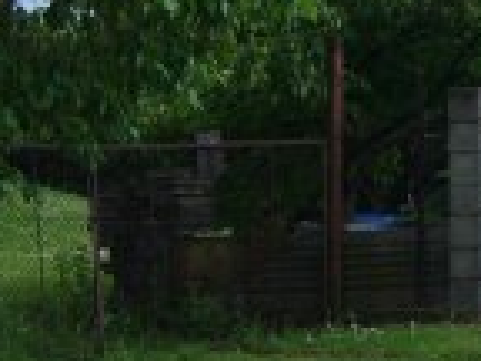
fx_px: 1945
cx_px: 852
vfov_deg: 10.5
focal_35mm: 140
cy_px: 33
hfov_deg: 12.9
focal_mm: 5.8
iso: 64
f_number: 5.6
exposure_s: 1/125
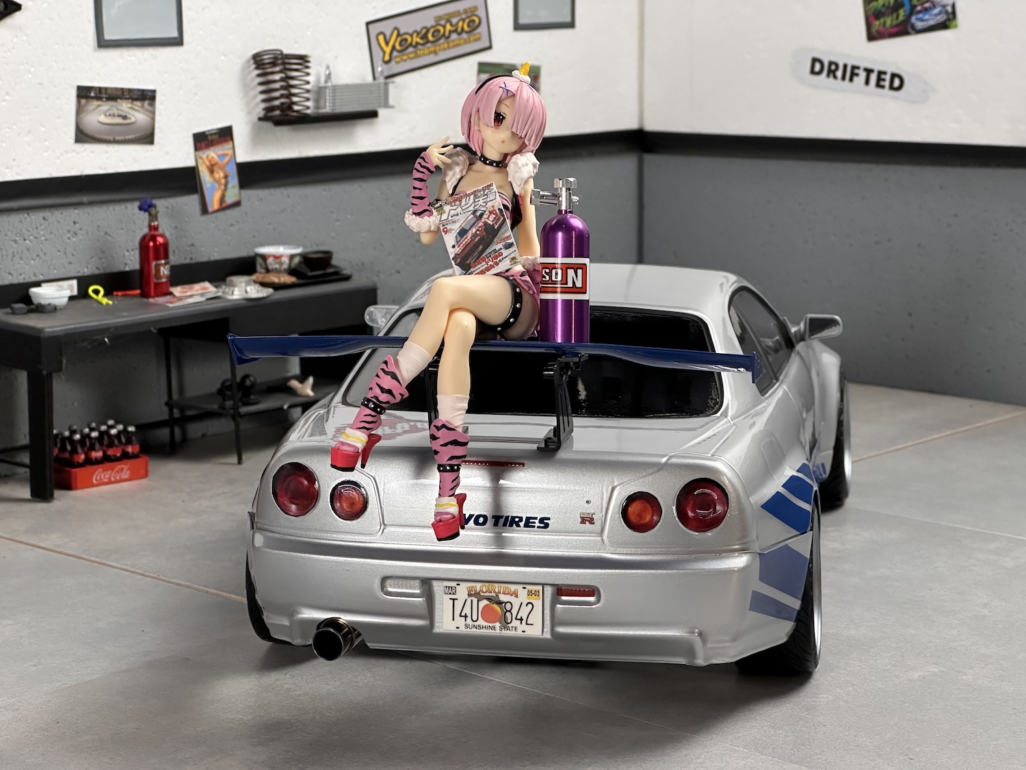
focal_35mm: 77
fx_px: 2282
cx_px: 513
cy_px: 385
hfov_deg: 25.3
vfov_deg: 19.1
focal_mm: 9
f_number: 2.8
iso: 160
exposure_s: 1/100
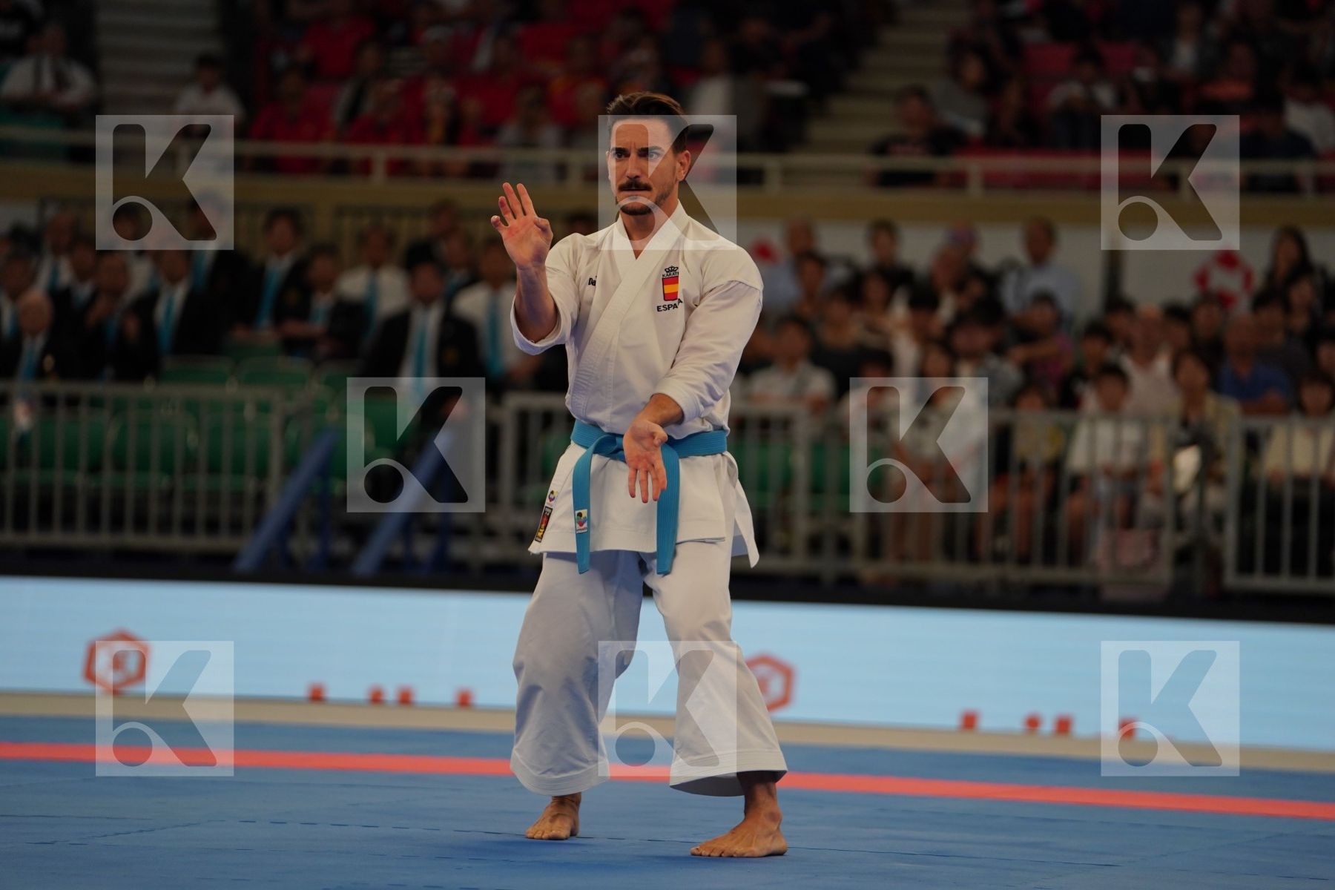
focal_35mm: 173
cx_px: 668
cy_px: 445
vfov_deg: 7.9
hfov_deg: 11.9
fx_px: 6415
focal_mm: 173
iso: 1000
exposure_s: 1/1000
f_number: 2.8
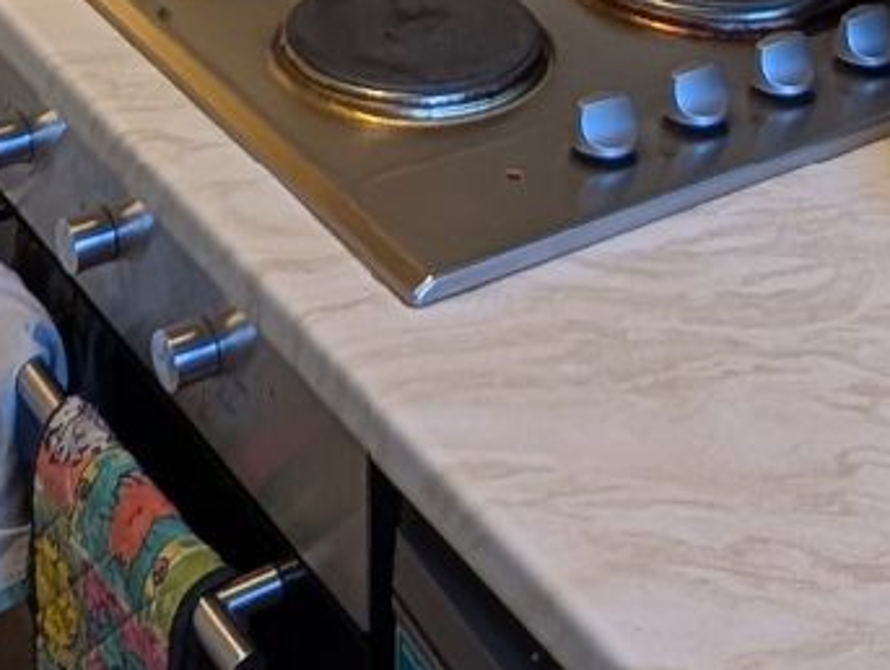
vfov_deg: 14.8
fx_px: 2162
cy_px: -617
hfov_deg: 23.2
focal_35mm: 84
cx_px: 361
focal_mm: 2.23
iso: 40
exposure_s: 1/23.9
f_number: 1.95
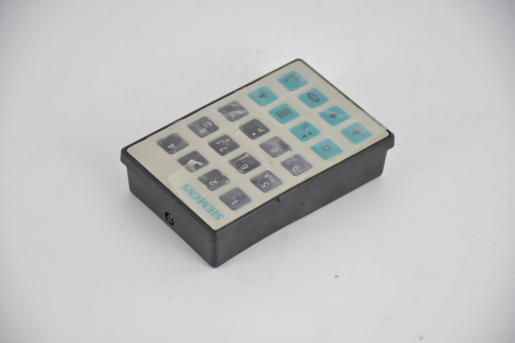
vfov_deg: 7.9
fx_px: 2489
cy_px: 172
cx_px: 258
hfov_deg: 11.8
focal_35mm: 174
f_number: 5.6
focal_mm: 116
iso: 800
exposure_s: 1/200
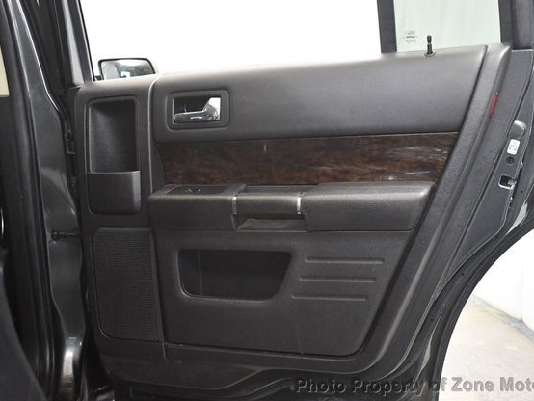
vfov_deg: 36.0
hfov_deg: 46.8
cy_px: 198
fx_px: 617
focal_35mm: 40
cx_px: 283
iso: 3200
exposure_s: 1/60
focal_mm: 18
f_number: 3.5
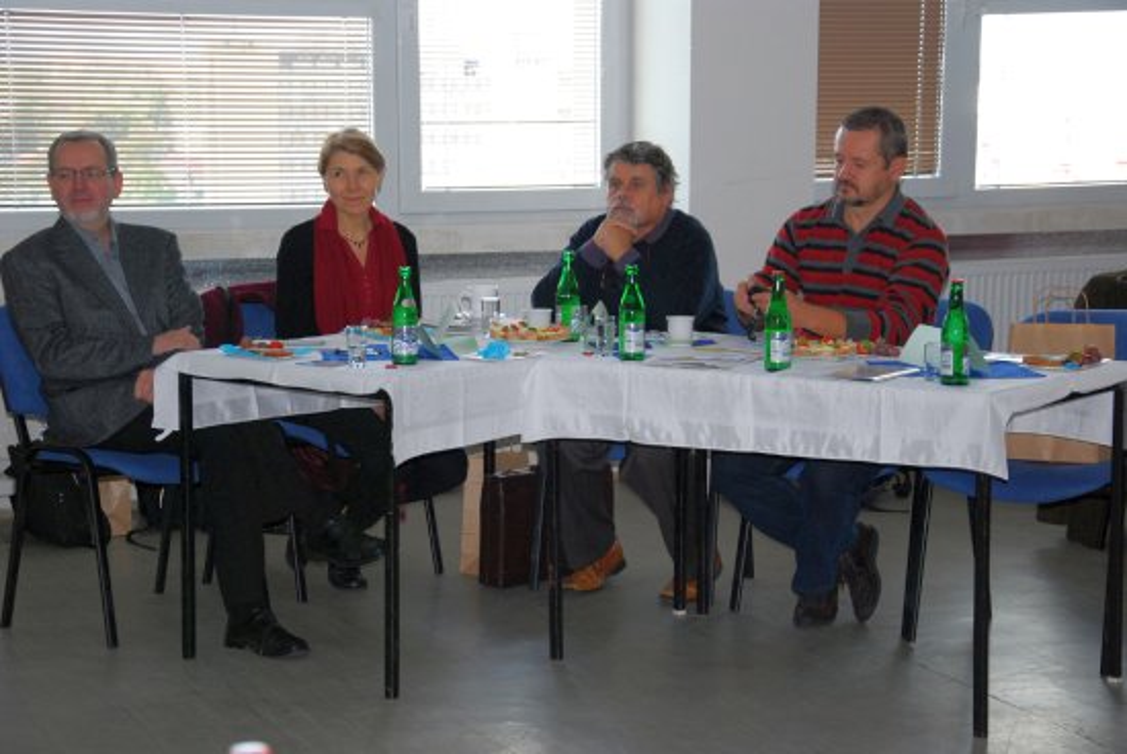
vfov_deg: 17.5
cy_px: 377
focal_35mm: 78
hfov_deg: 26.0
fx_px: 2444
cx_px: 564
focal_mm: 52
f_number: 5
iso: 500
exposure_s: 1/60
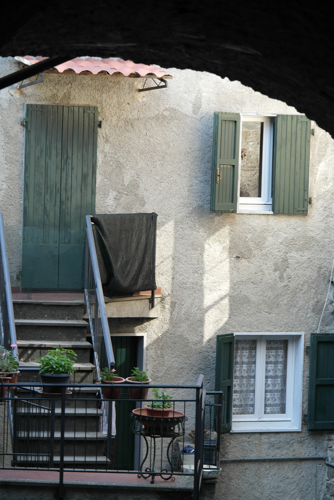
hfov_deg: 8.6
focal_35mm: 160
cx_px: 167
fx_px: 2226
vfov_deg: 12.8
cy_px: 250
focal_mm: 104
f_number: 5.6
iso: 100
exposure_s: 1/40
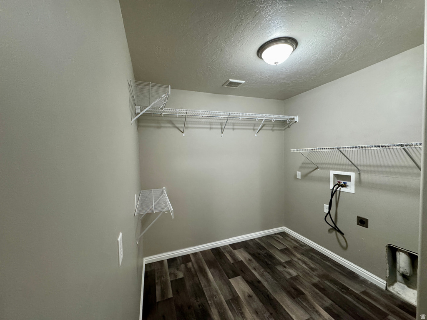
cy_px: 160
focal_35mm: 14
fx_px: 173
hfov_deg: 102.1
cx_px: 214
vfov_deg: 85.7
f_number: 2.2
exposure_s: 1/60
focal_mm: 2.22
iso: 640
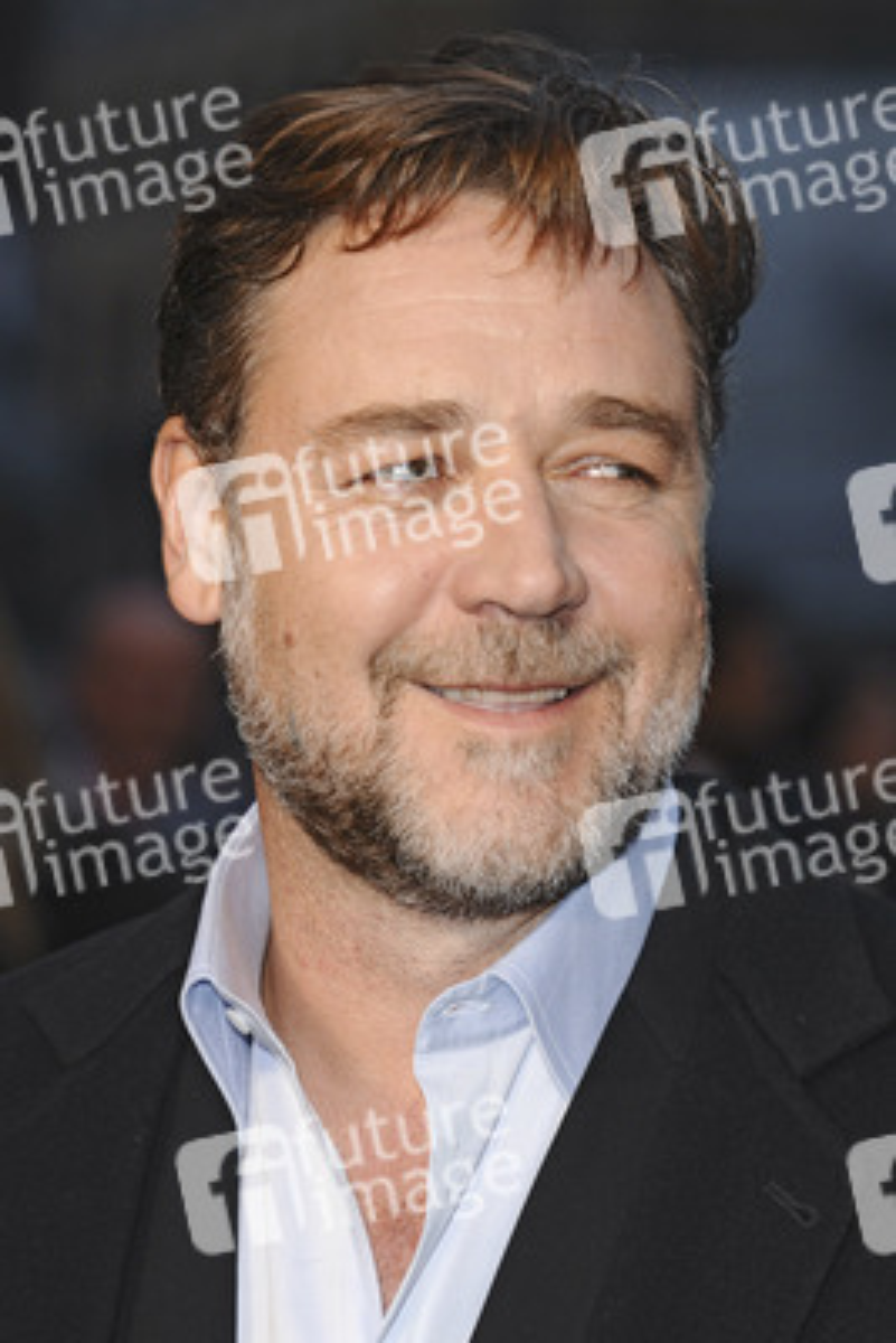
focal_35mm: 158
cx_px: 448
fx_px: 5874
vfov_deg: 13.0
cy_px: 672
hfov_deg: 8.7
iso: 320
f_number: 5
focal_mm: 105
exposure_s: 1/200
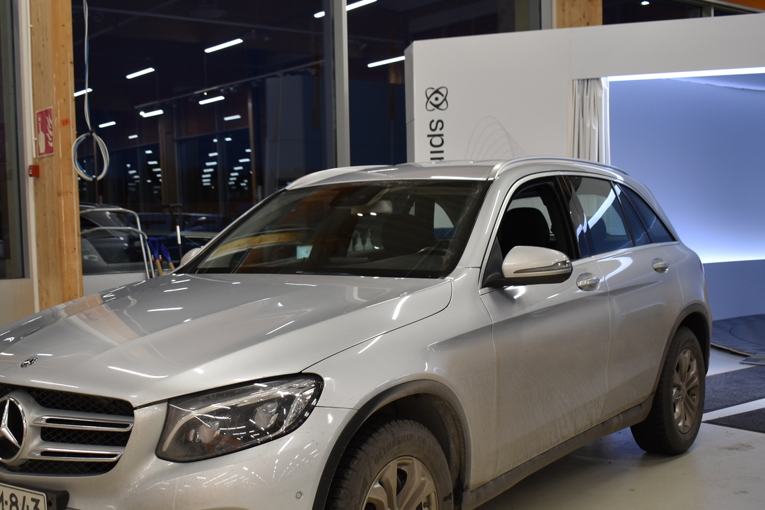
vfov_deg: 28.5
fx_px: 999
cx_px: 336
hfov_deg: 41.8
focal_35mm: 47
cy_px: 336
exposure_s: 1/90
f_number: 4.8
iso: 400
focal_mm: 22
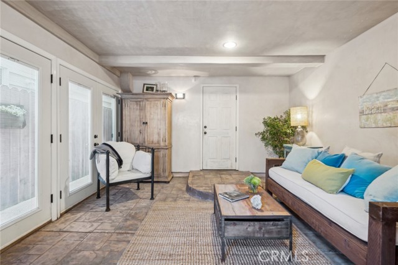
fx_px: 177
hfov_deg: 96.8
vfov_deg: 73.7
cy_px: 132
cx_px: 199
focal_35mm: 16
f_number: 9
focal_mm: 16
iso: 200
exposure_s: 1/1.67
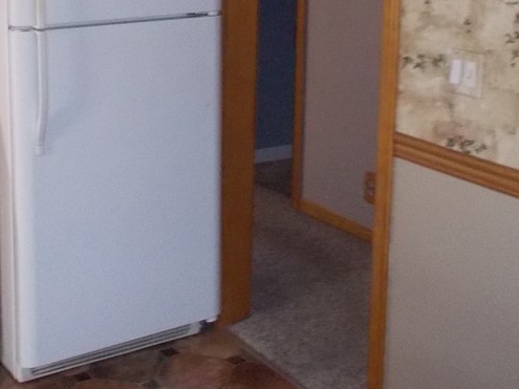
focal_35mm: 60
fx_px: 899
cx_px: 180
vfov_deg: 23.5
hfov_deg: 32.0
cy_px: 15
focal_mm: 4.1
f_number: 3.3
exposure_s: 1/30
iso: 500
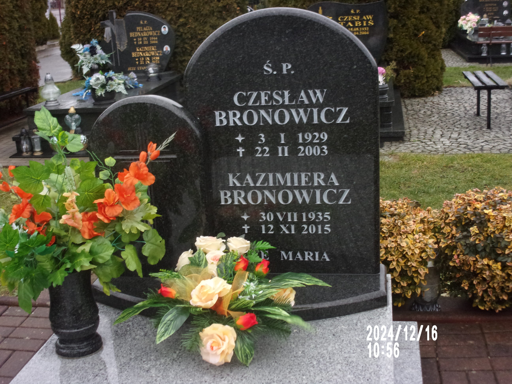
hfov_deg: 36.2
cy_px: 192
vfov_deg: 27.5
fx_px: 784
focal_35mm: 53
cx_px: 256
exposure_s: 1/34
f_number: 4.9
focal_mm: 9.5
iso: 160
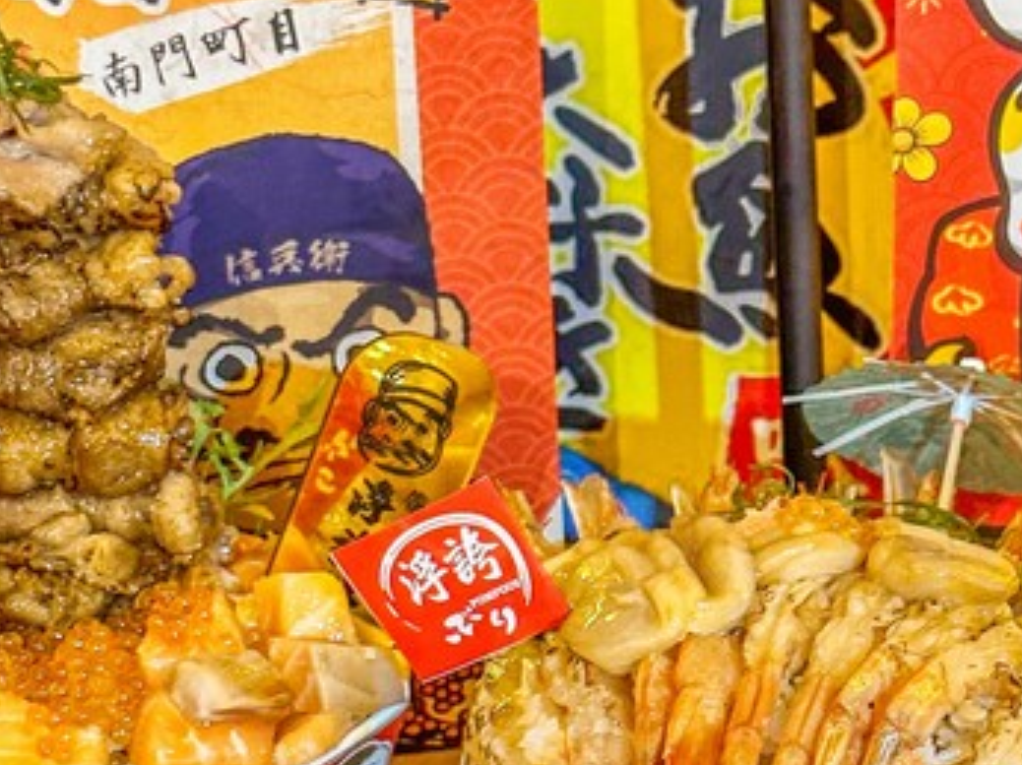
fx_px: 3481
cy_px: 638
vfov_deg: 12.5
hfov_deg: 16.7
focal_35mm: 118
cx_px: 551
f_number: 1.8
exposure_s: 1/40
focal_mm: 6.86
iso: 320
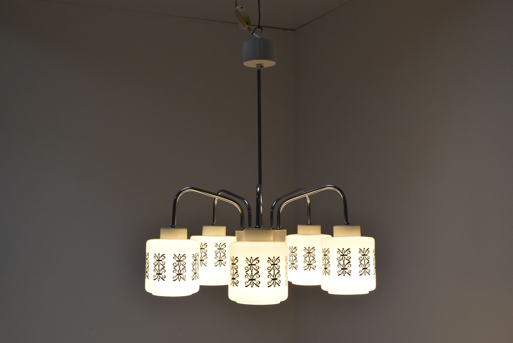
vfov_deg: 29.0
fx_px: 663
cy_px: 172
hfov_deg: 42.3
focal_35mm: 46
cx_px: 256
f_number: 8
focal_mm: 31
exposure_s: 1/250
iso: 1600
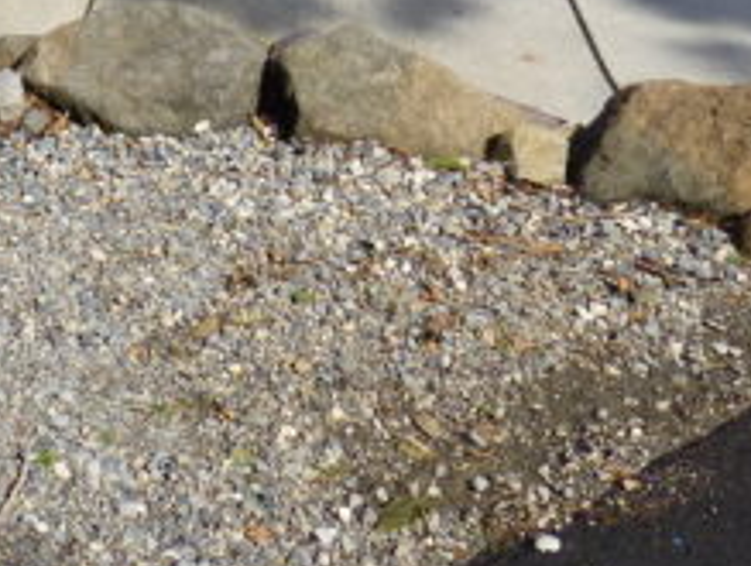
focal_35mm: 84
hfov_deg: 22.6
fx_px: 1825
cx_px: 69
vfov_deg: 16.2
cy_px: -264
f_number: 4
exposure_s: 1/640
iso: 100
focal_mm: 4.3
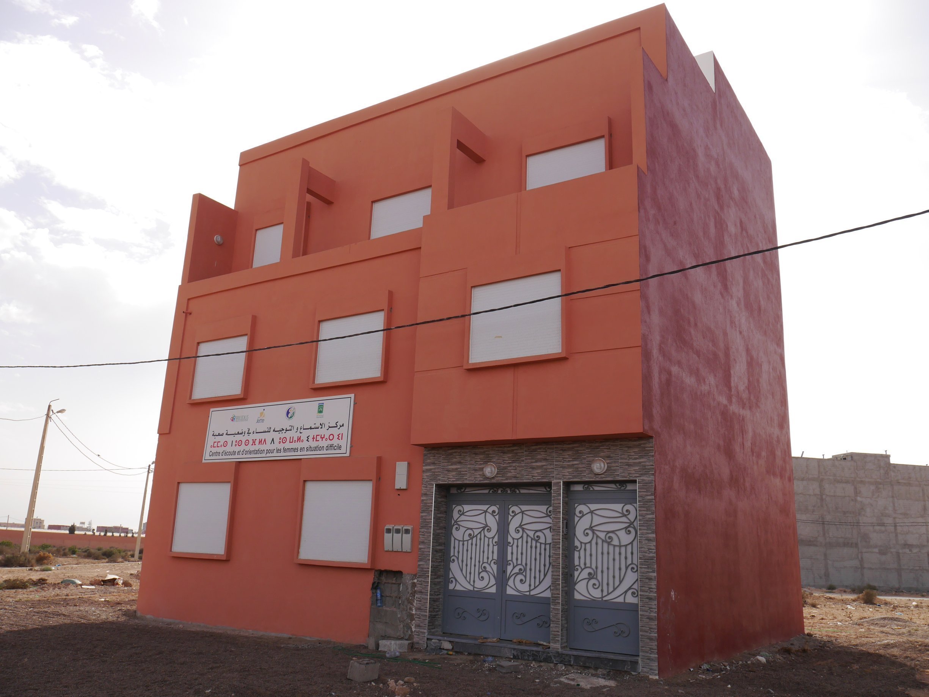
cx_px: 464
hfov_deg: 63.4
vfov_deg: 49.8
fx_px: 752
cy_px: 348
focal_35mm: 28
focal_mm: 14
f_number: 7.1
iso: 160
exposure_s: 1/500
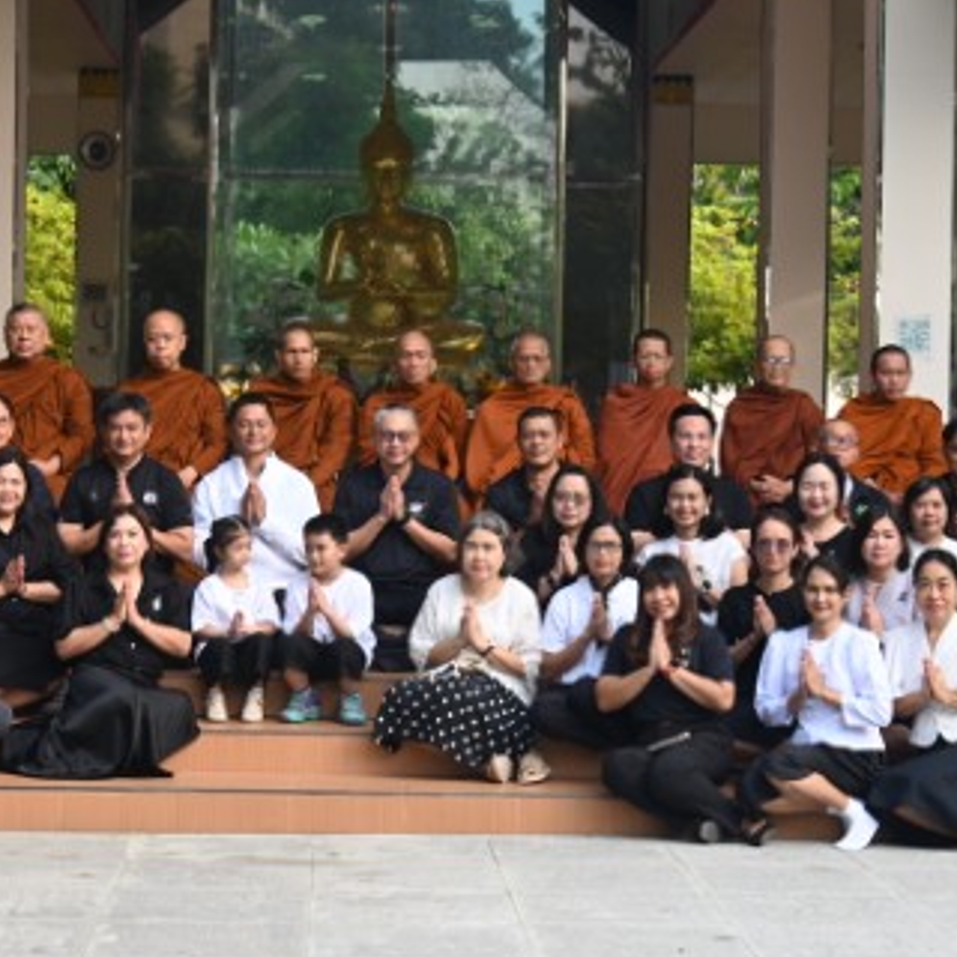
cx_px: 360
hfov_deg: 18.9
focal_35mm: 92
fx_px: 2878
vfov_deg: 18.9
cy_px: 446
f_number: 4
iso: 200
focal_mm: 48
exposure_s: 1/160
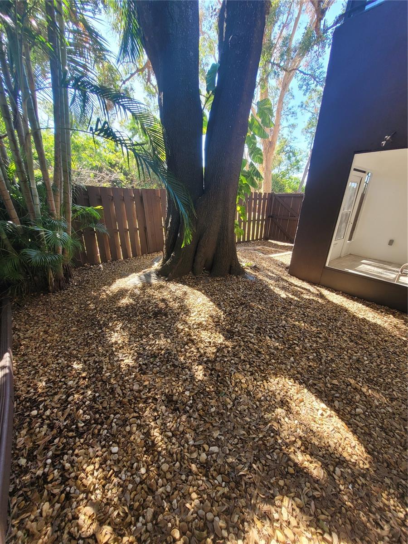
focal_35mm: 13
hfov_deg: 89.9
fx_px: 204
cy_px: 272
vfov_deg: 106.2
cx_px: 204
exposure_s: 1/120
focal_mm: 1.74
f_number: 2.2
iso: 50
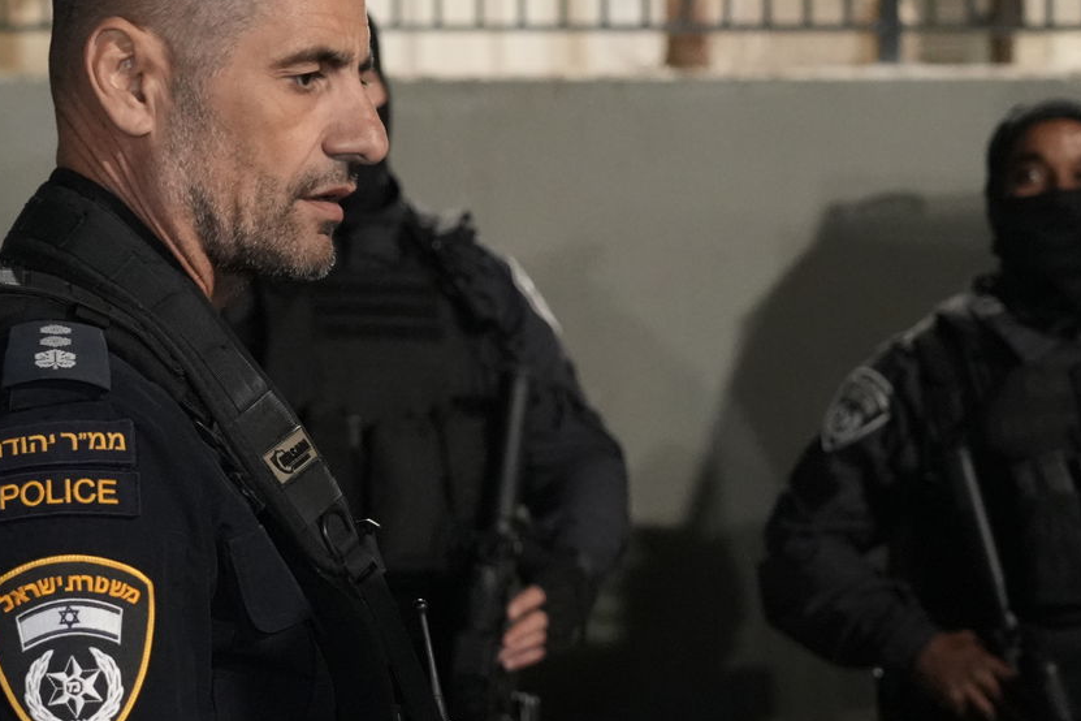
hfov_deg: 16.6
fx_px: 3693
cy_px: 342
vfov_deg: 11.1
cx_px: 354
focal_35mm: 123
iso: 6400
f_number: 4
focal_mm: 49
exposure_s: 1/100
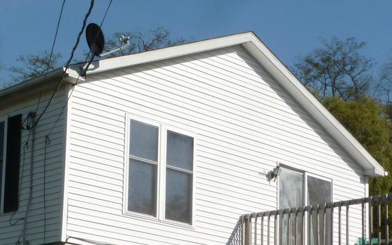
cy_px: 197
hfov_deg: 22.8
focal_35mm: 89
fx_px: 951
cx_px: 50
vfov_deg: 14.6
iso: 100
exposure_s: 1/1000
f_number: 3.6
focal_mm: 5.9
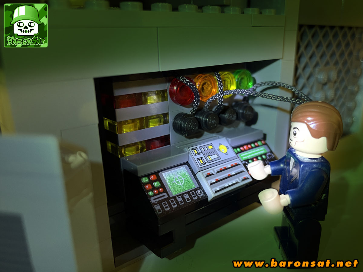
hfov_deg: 67.3
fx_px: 273
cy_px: 136
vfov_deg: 53.1
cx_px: 182
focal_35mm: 26
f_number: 1.6
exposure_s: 1/50
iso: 320
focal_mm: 4.2
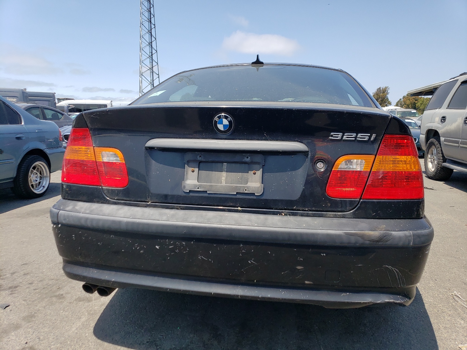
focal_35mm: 26
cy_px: 175
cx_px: 234
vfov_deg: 53.1
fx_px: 351
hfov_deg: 67.3
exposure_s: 1/2500
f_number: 1.5
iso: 50
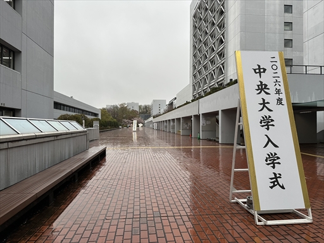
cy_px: 122
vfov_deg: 56.8
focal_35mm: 24
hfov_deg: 71.6
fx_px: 225
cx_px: 162
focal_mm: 6.86
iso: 80
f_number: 1.78
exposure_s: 1/574
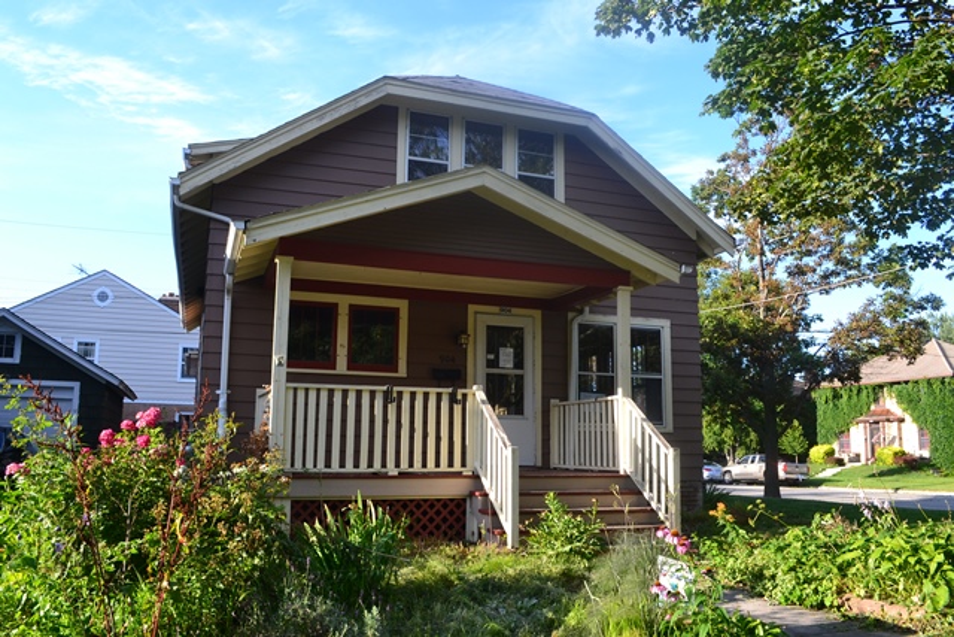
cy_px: 318
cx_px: 477
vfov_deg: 48.0
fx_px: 716
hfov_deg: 67.4
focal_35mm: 27
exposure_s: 1/160
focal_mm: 18
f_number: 9
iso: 400
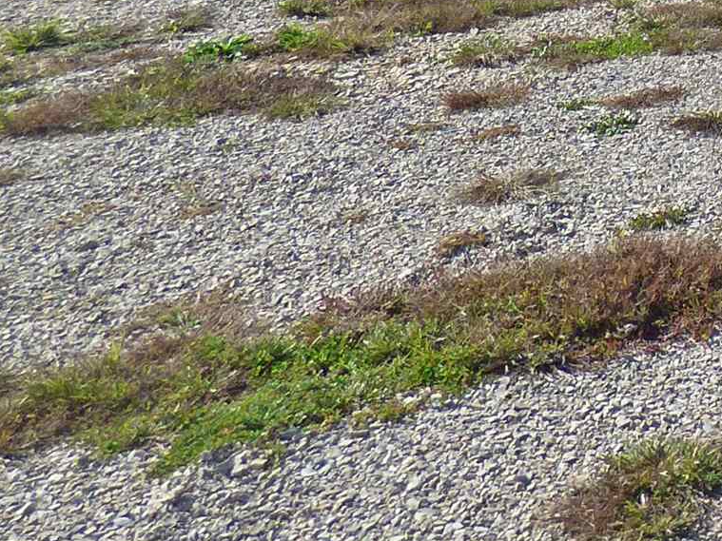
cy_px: -363
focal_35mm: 81
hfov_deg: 20.8
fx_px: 1689
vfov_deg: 16.0
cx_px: 1063
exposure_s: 1/1000
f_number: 2.8
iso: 100
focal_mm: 3.58
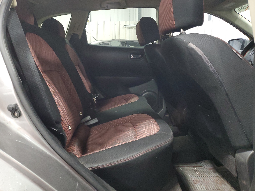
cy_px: 96
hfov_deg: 67.3
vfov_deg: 53.1
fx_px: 192
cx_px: 128
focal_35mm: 26
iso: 293
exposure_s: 1/17
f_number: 1.5
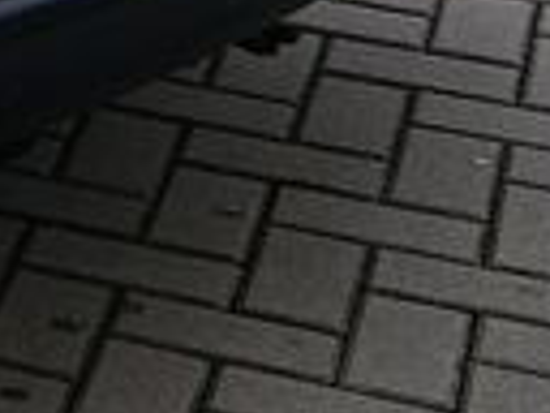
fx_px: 3305
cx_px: -907
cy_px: -753
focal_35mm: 208
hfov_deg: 8.4
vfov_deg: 6.6
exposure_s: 1/198
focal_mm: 3.98
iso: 20
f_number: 1.8
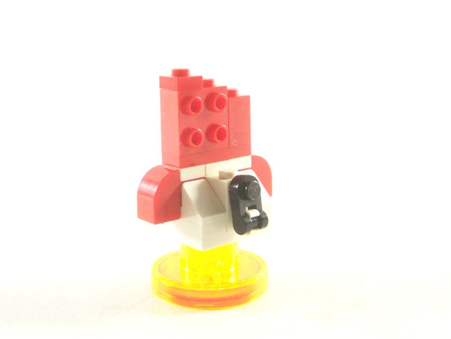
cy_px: 147
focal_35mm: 60
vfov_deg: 24.4
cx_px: 207
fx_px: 782
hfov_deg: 32.2
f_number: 3.2
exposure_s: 1/60
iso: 400
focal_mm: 8.5
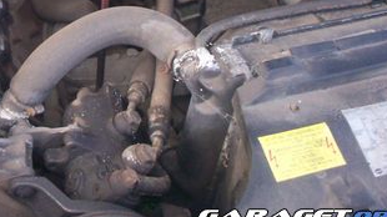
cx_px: 12
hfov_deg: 25.1
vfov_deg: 14.2
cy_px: -71
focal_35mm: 81
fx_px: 831
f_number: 4.5
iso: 140
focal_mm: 6
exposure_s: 1/60
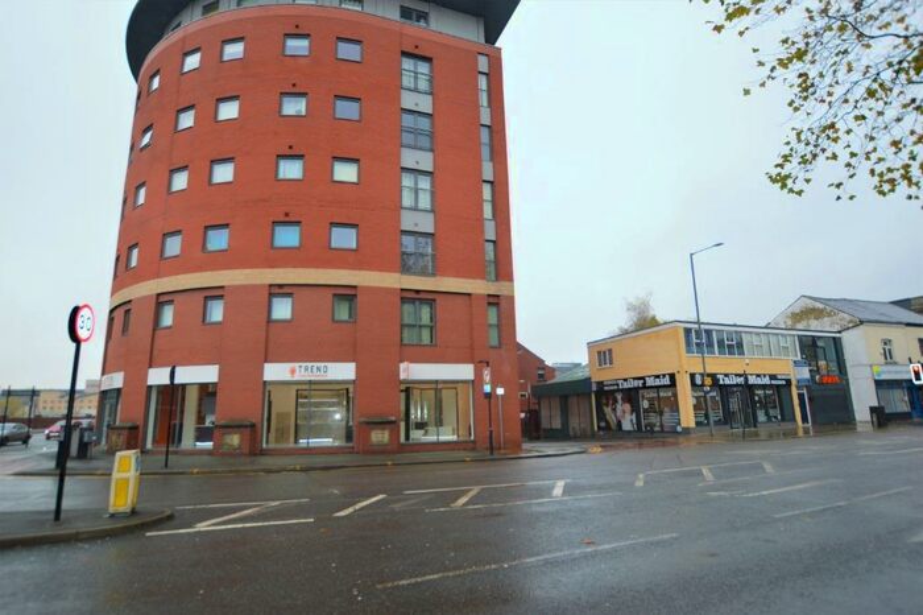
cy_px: 308
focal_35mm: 15
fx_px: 384
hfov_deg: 100.4
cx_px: 462
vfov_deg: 77.3
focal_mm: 10
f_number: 4
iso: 140
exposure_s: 1/125
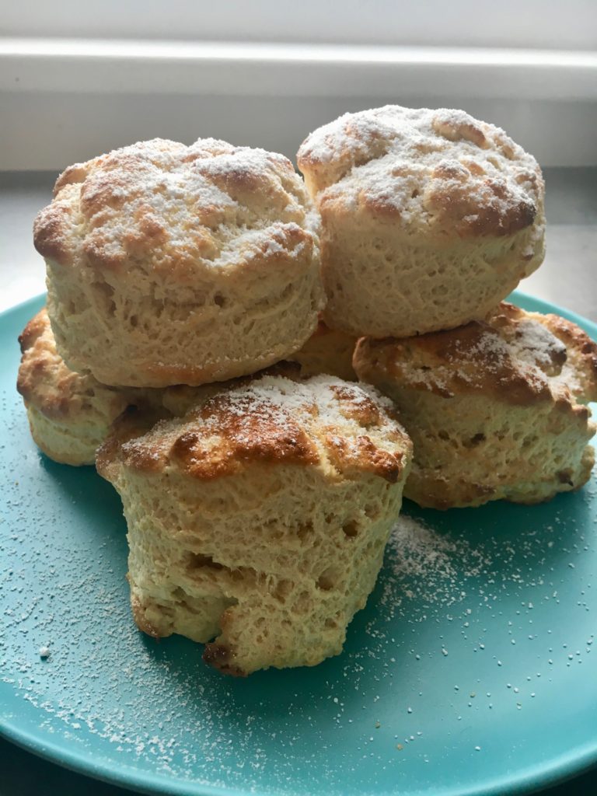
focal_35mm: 29
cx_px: 298
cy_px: 398
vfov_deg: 61.7
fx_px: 667
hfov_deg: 48.2
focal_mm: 4.15
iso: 32
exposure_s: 1/33
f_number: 2.2
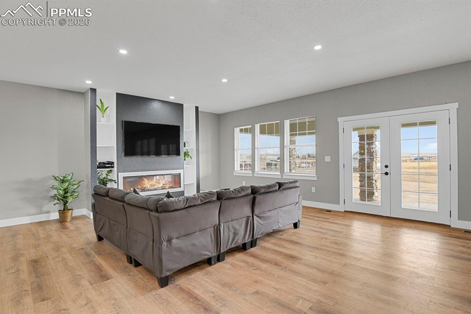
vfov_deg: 70.4
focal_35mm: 17
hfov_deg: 93.3
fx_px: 222
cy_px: 157
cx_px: 236
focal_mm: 17
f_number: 8
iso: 250
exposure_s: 2
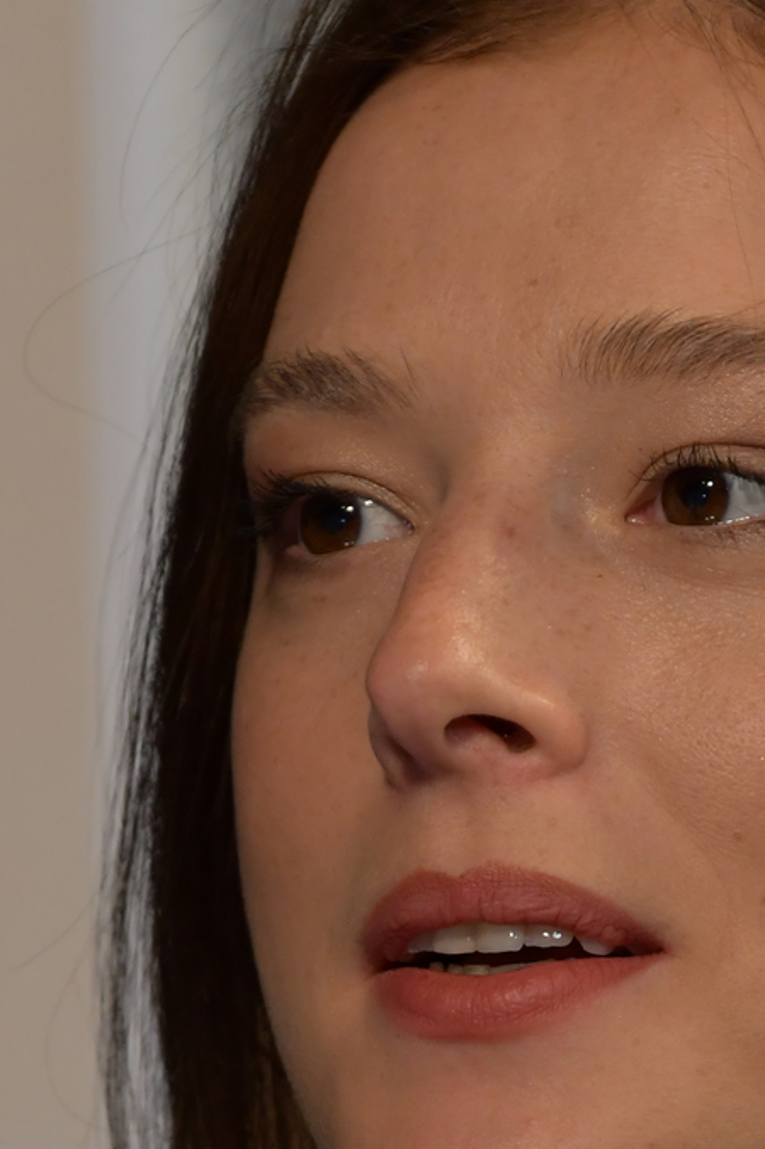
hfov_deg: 1.9
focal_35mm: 740
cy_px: 1287
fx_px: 23610
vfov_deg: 2.8
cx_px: 949
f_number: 4
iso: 1000
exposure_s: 1/250
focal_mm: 200
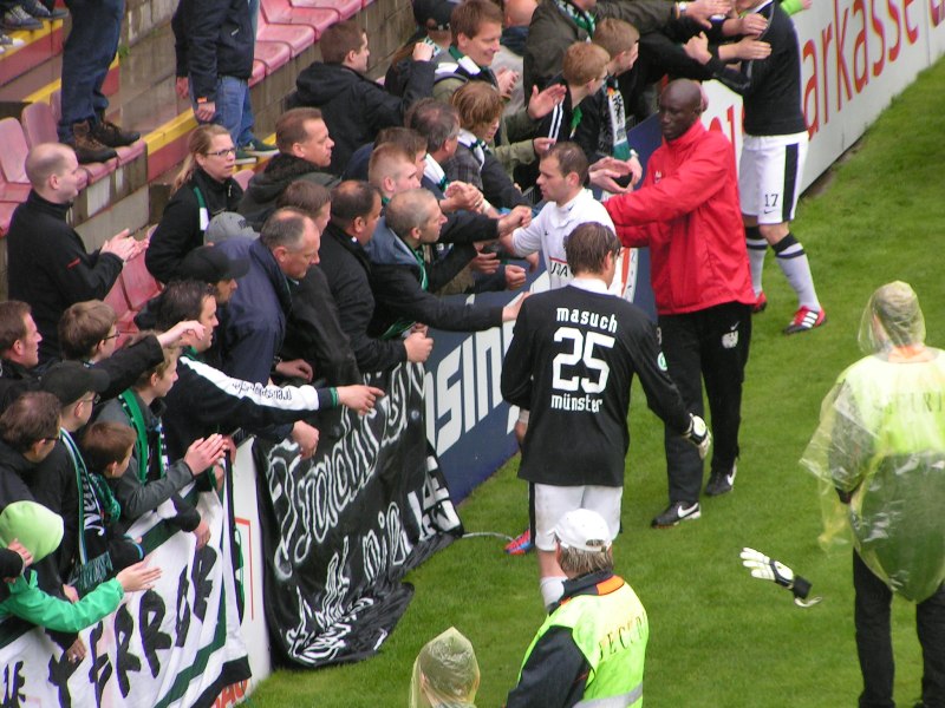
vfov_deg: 5.0
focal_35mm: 297
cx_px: 472
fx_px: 8108
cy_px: 354
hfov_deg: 6.7
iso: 80
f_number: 3.5
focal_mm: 45.4
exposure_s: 1/250
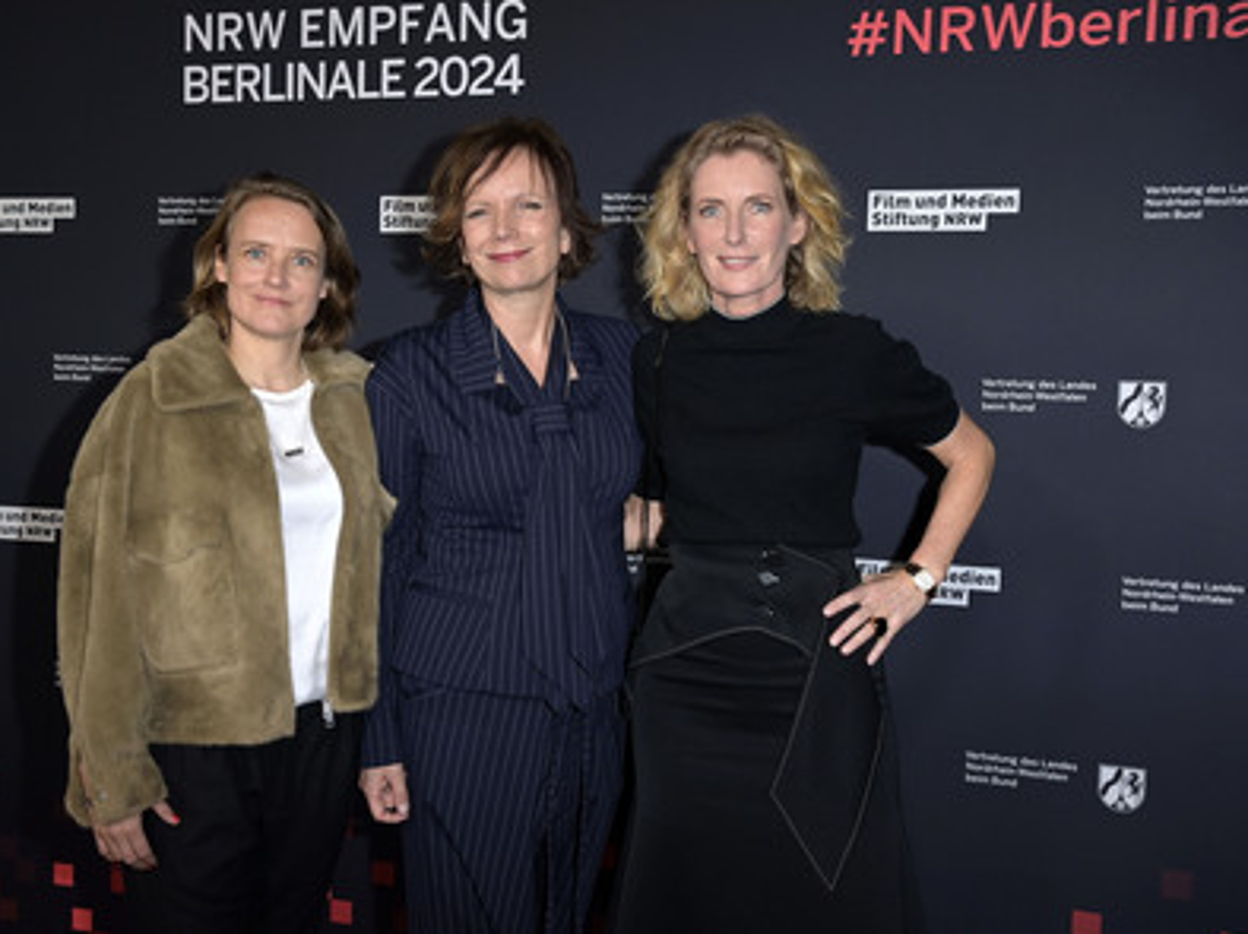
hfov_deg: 42.9
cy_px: 465
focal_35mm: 44
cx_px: 572
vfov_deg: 32.8
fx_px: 1585
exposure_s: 1/250
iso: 1000
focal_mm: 40
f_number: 5
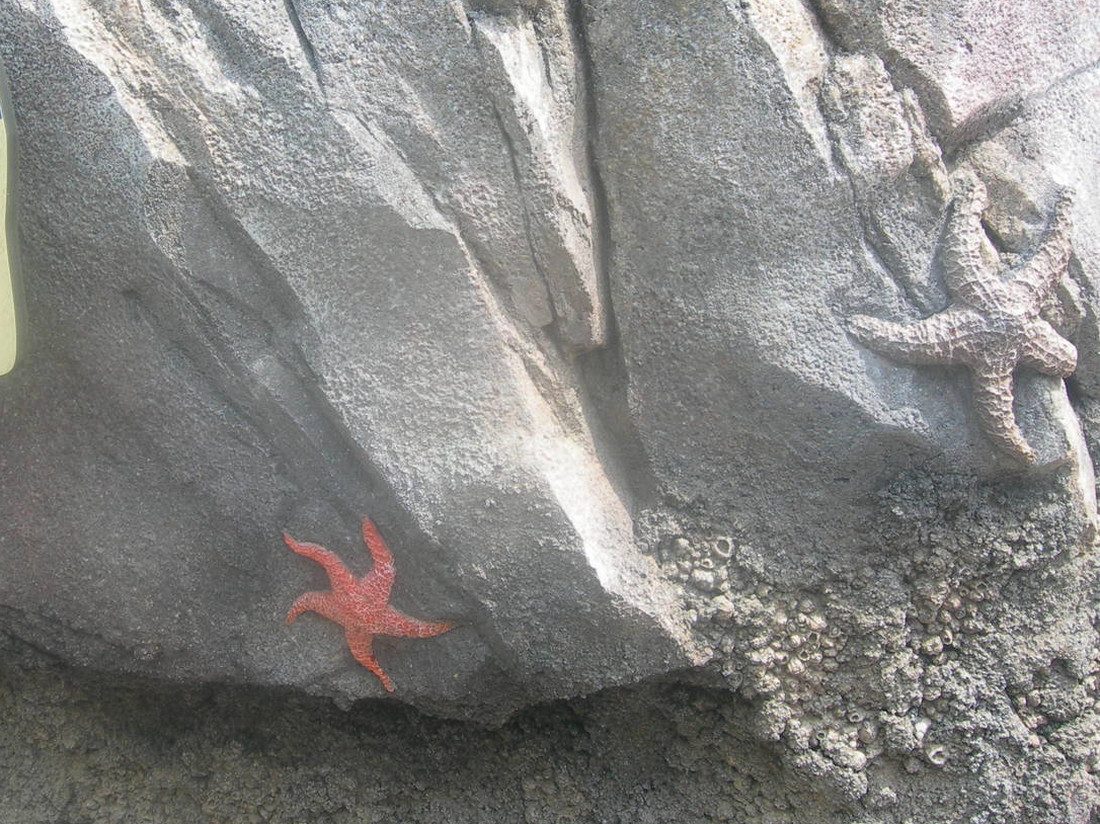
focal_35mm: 56
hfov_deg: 34.2
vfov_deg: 26.0
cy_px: 319
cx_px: 412
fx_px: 1779
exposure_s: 1/124
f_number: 4.8
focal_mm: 7.8
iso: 50
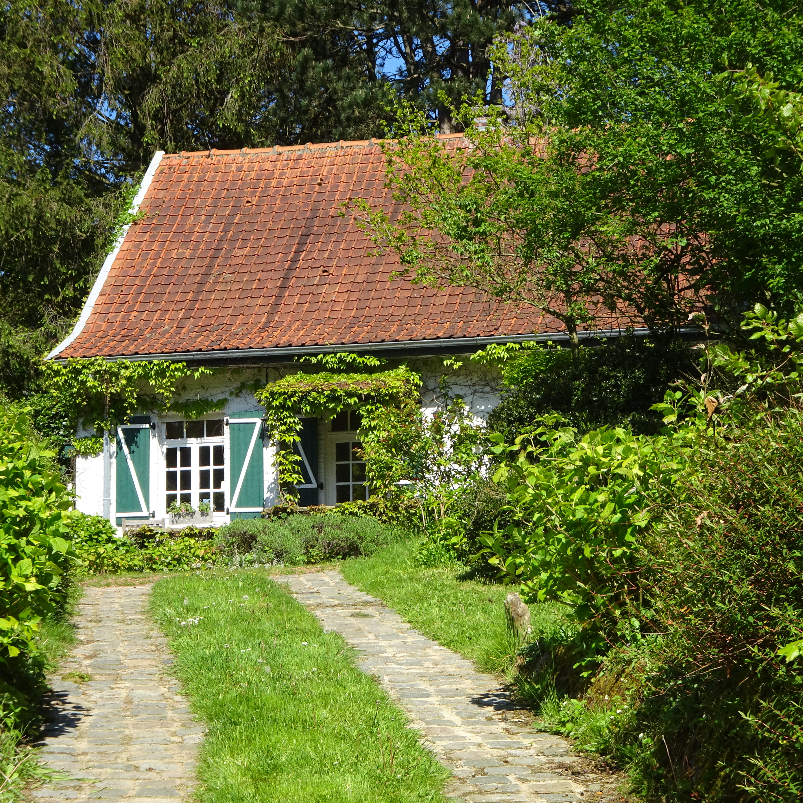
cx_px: 434
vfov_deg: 19.5
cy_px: 402
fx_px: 2336
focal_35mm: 89
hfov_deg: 19.5
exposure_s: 1/320
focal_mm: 12.87
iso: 80
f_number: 5
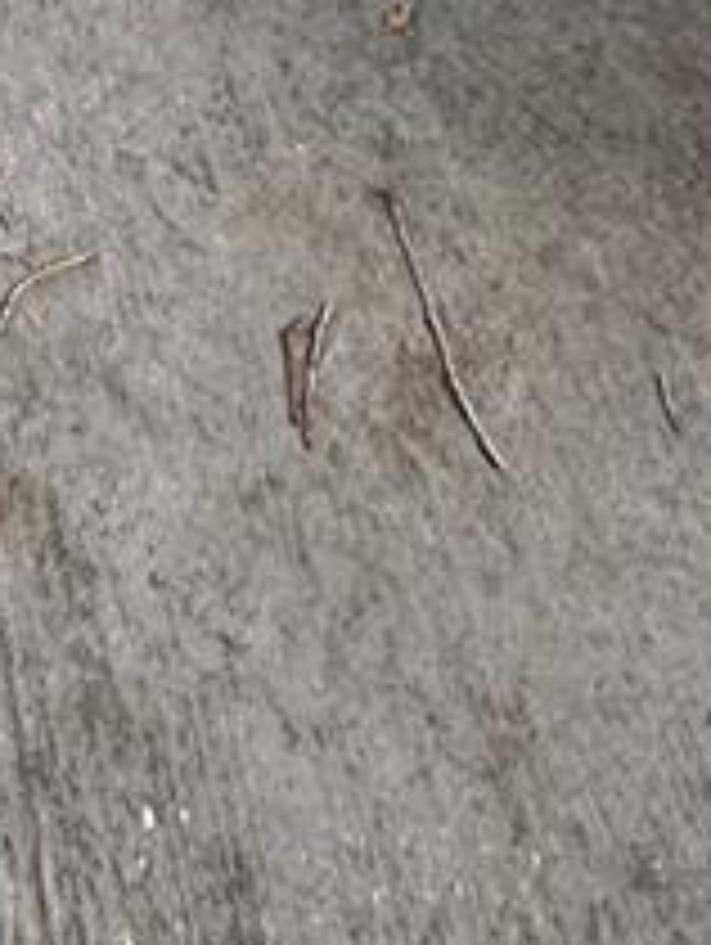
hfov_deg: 17.8
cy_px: -1440
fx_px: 2186
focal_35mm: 80
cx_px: -86
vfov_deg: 14.1
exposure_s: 1/325
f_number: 2.2
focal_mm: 2.22
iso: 40
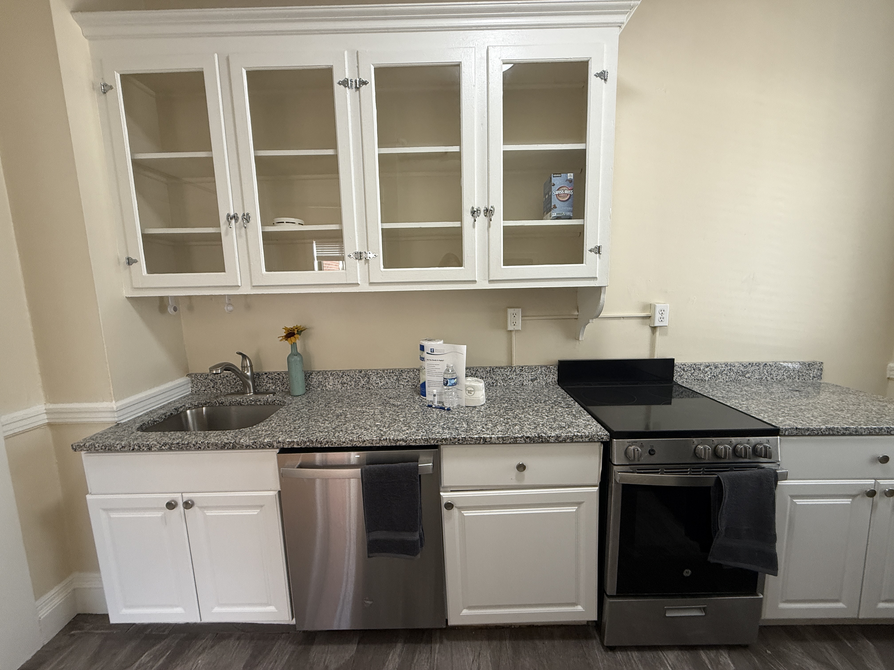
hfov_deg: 102.1
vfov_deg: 85.7
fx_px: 362
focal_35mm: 14
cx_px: 447
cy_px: 335
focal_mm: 2.22
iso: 250
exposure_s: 1/60
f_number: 2.2
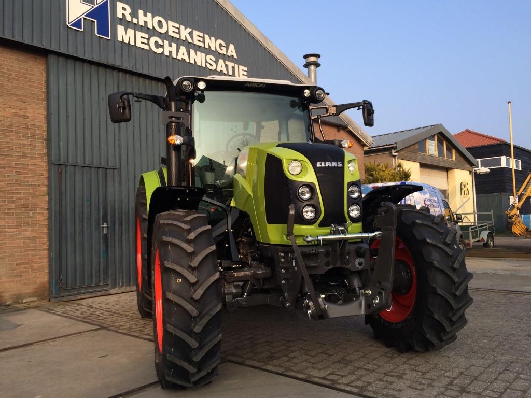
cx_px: 266
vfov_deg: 48.2
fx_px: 445
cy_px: 199
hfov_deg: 61.7
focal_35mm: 29
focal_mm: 4.15
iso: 32
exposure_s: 1/912
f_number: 2.2
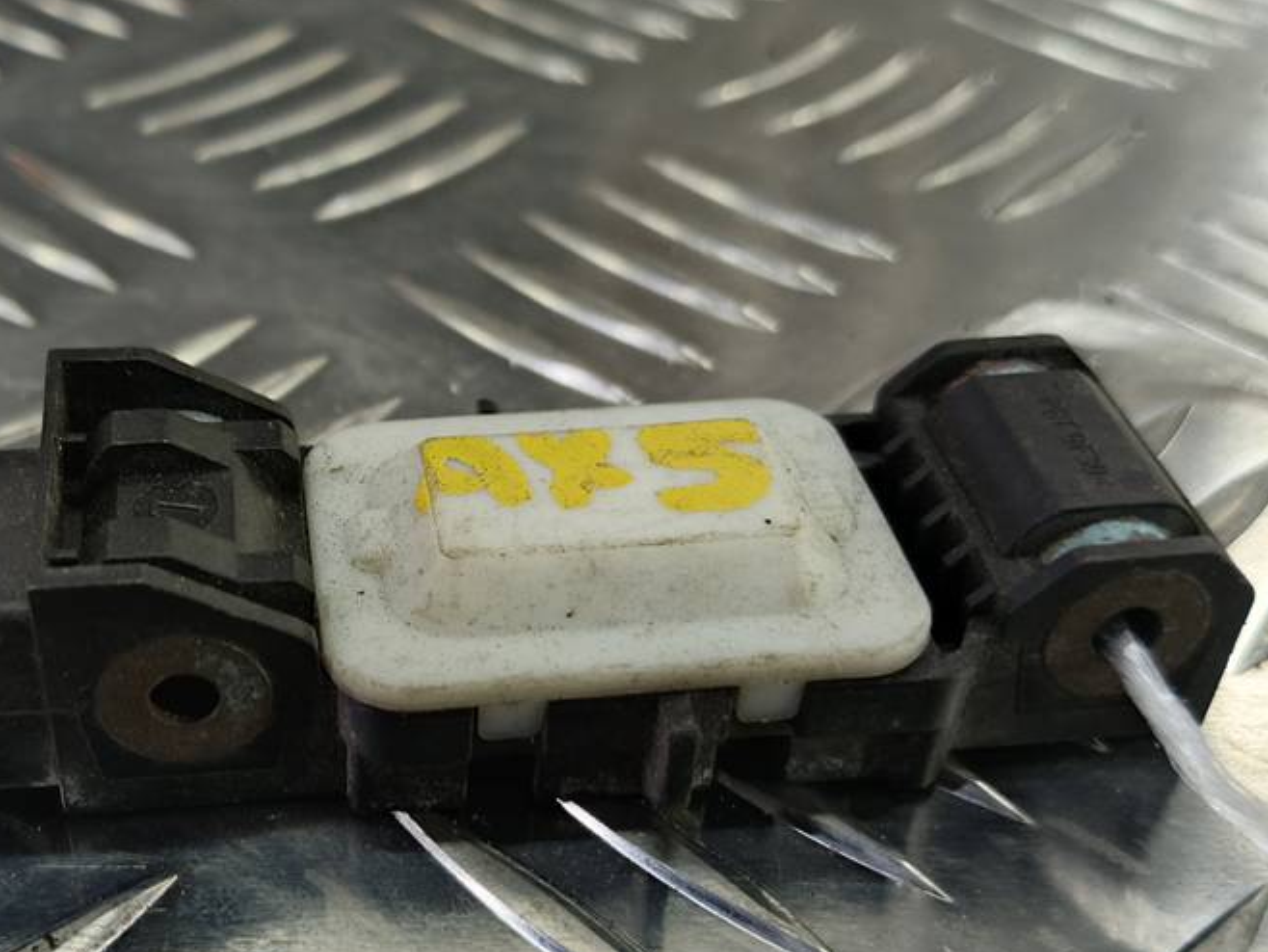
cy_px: 607
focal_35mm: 42
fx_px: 1539
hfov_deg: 43.9
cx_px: 380
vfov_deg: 34.2
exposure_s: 1/33.3
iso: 93
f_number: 1.6
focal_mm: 4.11
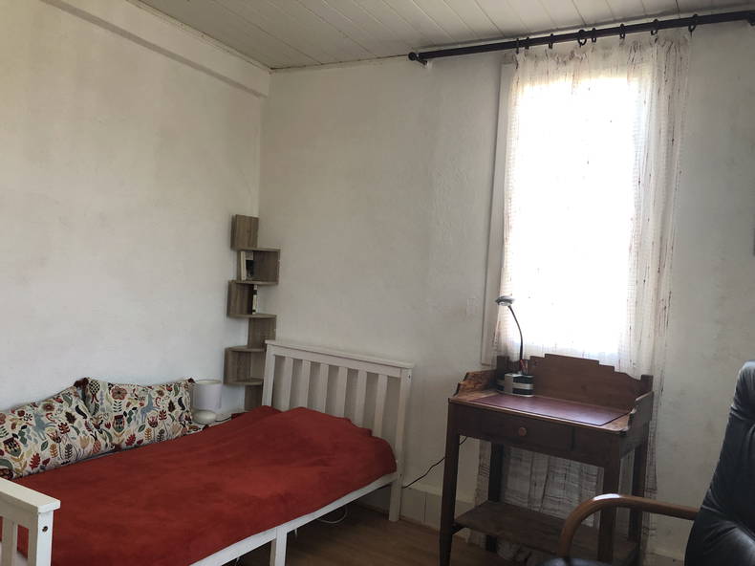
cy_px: 283
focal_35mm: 28
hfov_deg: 63.5
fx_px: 611
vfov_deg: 49.7
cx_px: 378
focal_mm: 3.99
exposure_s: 1/30
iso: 25
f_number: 1.8
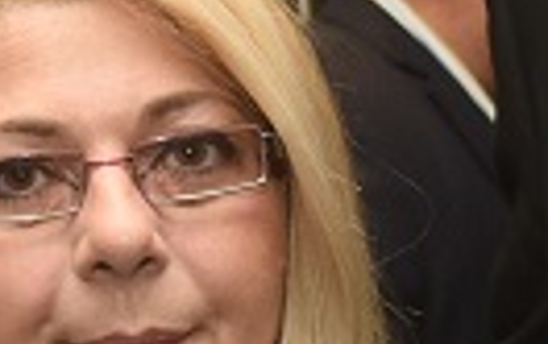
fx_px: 3920
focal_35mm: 262
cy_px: -8
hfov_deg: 8.0
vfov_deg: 5.0
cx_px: 112
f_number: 6.3
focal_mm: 34
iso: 1000
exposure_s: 1/80
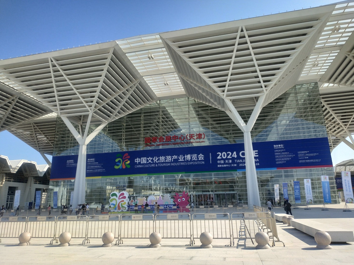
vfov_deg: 56.8
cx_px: 177
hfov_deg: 71.6
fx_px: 245
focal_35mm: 24
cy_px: 132
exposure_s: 1/1667
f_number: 1.9
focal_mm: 3.94
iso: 100
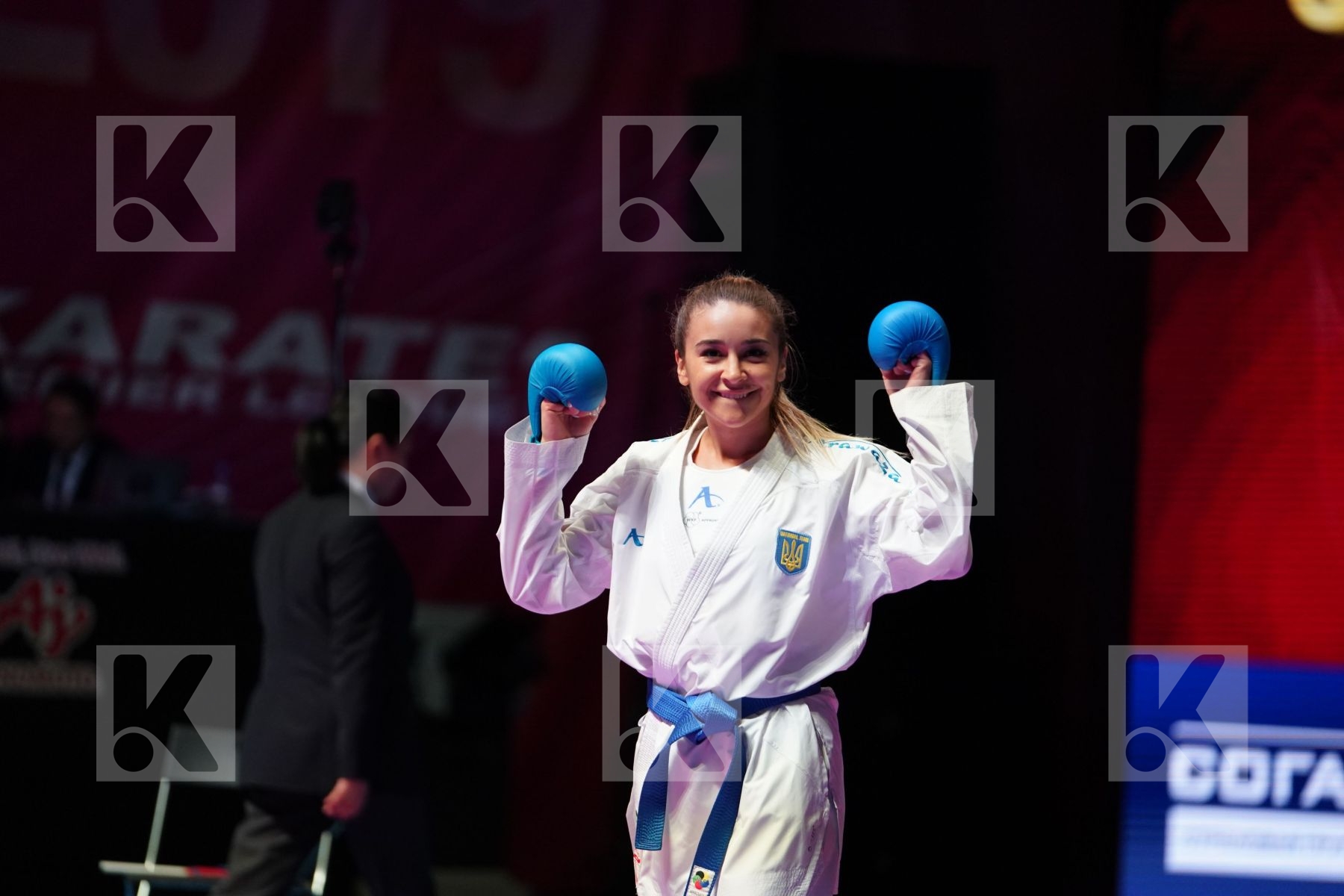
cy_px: 448
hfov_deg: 10.8
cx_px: 672
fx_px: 7130
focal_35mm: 191
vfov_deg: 7.2
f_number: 2.8
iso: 2500
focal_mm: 191
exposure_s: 1/1000
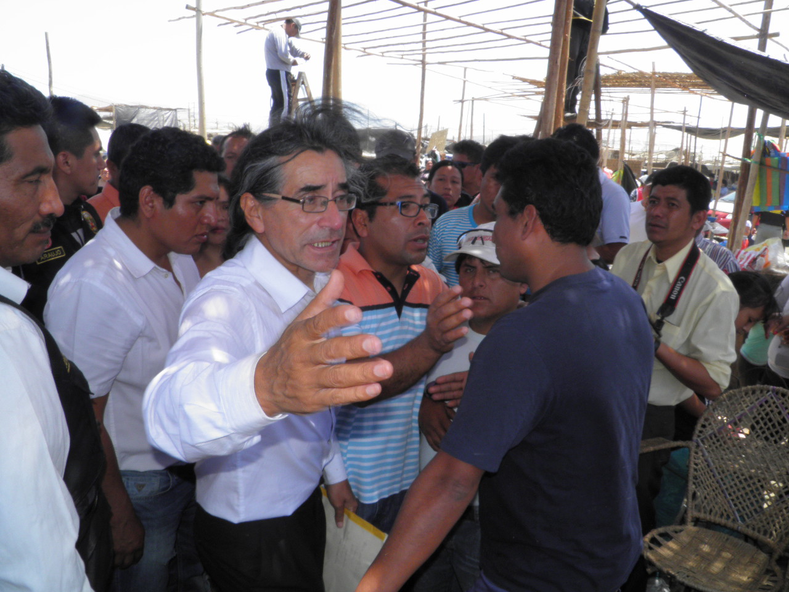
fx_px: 638
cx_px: 394
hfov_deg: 63.4
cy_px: 296
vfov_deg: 49.7
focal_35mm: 28
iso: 50
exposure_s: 1/50
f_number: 8
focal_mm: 4.9
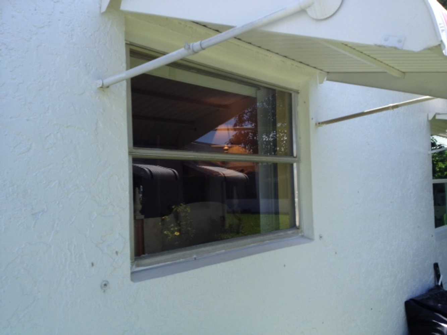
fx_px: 452
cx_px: 224
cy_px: 168
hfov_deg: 52.6
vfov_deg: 40.7
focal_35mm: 35
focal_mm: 4.28
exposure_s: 1/799
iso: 50
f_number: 2.4
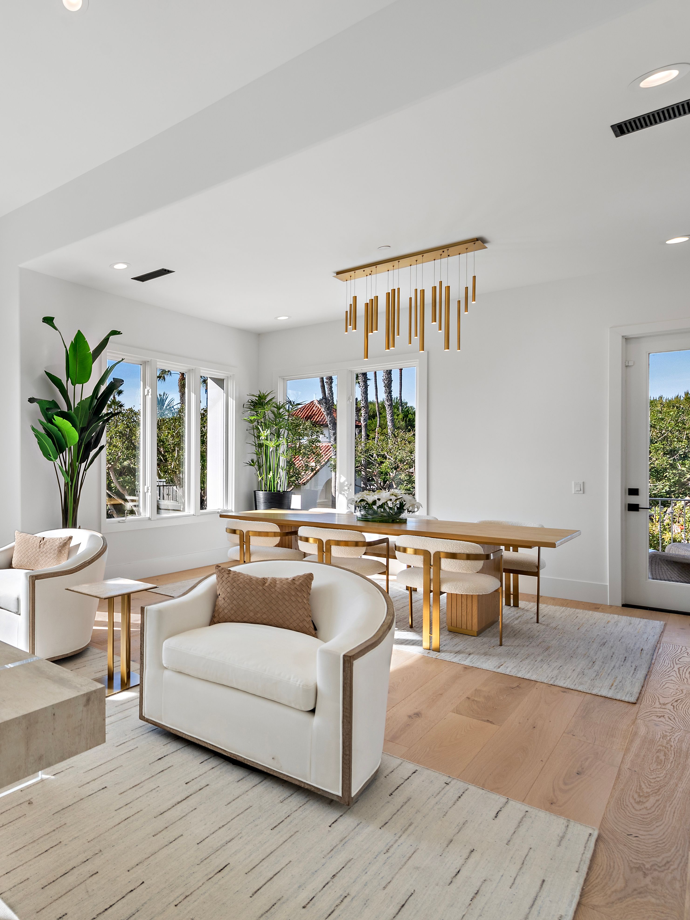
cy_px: 464
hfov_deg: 51.2
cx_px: 26
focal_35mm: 22
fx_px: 585
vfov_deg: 76.4
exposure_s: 1/50
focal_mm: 15
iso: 125
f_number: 7.1
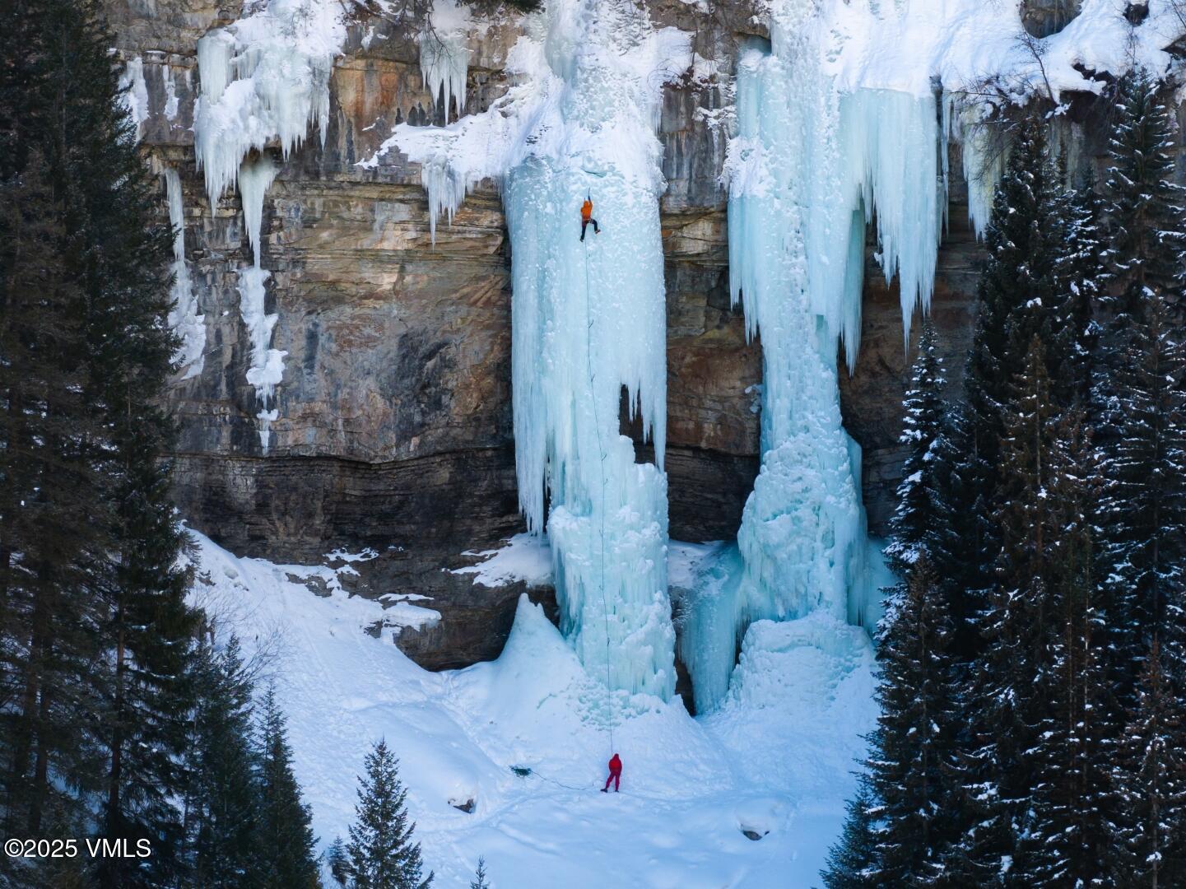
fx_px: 5686
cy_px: 444
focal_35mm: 166
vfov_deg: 8.9
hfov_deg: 11.9
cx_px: 593
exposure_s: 1/320
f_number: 3.4
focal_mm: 30.71
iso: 100
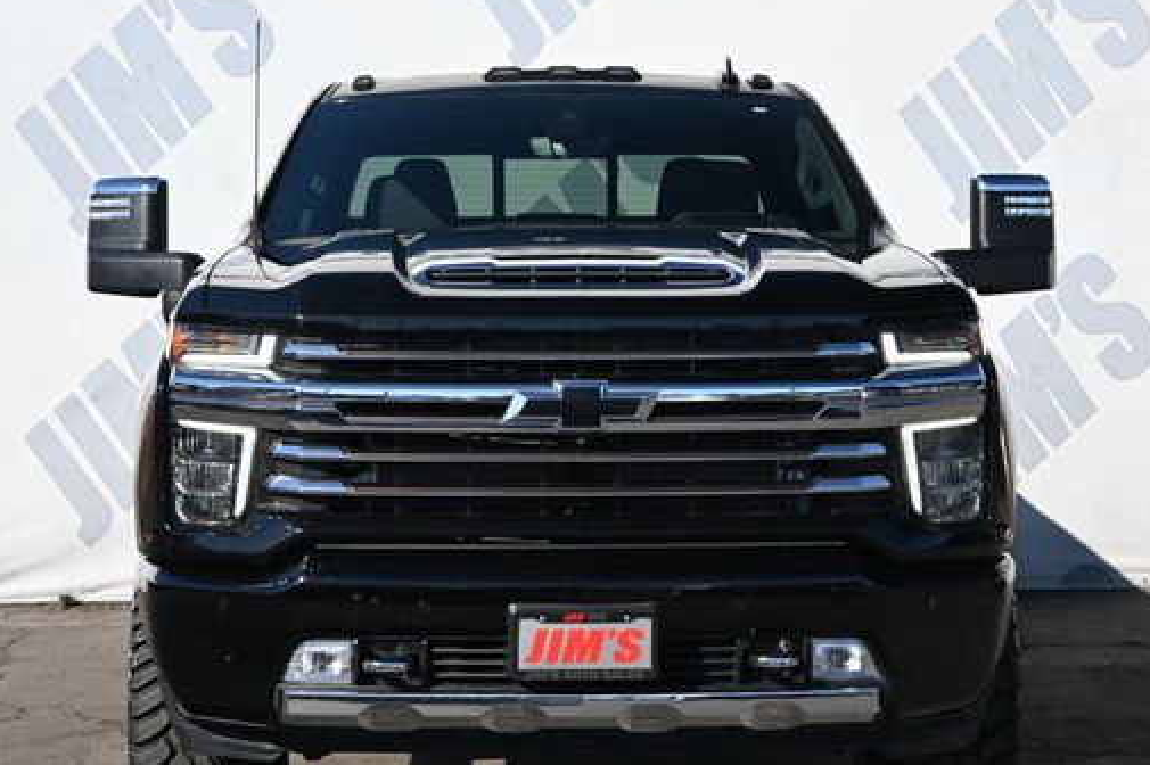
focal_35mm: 95
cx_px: 576
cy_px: 458
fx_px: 3033
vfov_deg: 14.4
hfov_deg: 21.5
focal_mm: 50
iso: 125
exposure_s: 1/250
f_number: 6.3
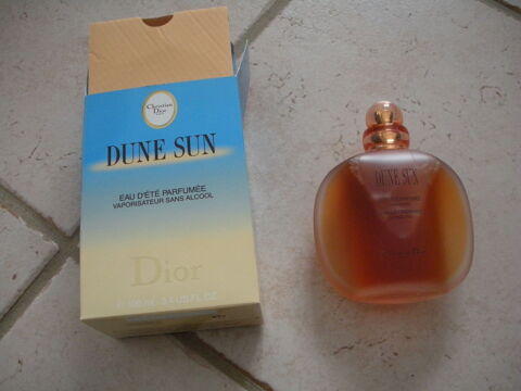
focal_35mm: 35
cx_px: 260
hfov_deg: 52.6
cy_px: 196
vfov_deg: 40.7
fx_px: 527
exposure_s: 1/57.4
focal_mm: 6.3
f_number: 3.5
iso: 400
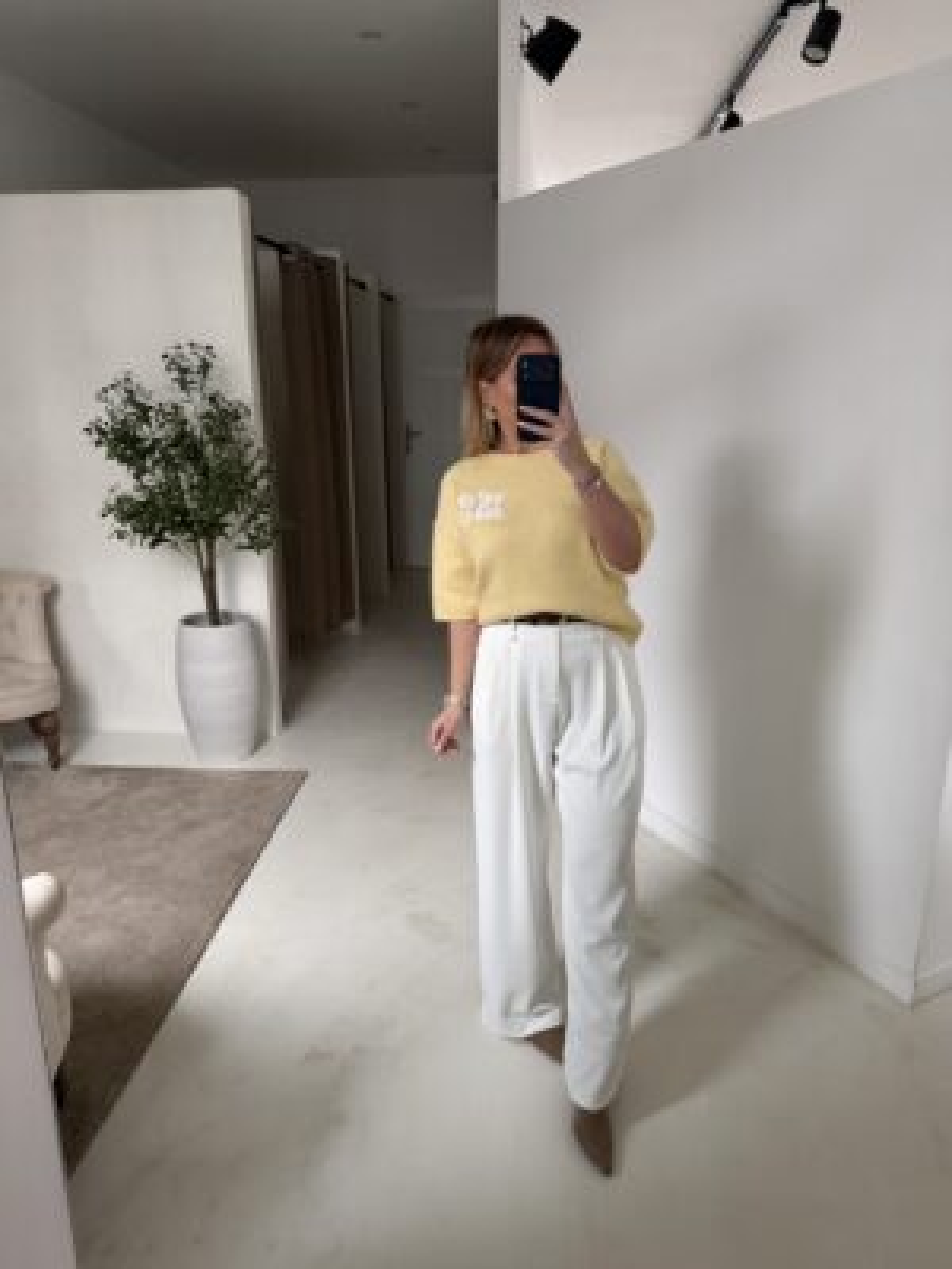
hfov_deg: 56.8
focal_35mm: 24
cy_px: 634
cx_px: 476
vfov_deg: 71.6
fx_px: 880
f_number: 1.78
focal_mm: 6.76
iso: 500
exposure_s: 1/60
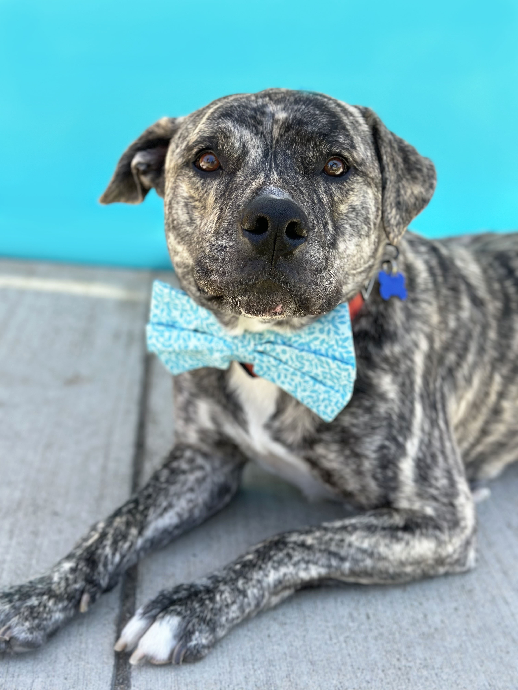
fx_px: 958
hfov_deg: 30.3
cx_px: 259
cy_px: 345
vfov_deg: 39.7
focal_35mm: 48
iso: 80
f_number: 1.78
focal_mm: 6.86
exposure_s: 1/672
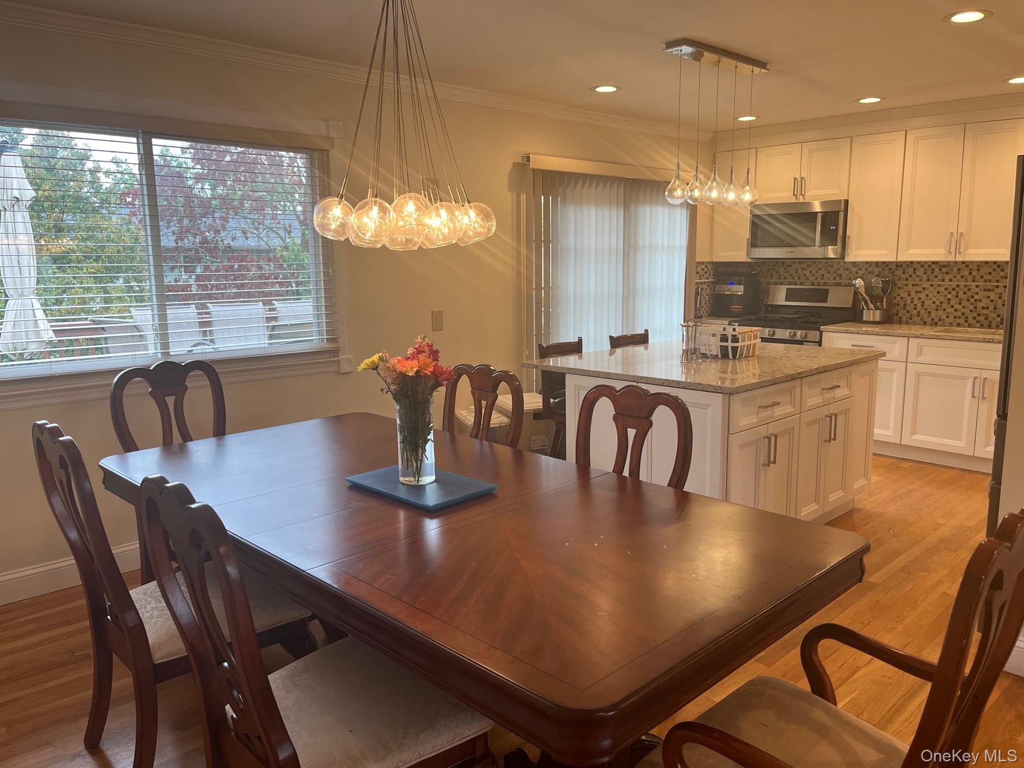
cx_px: 512
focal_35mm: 26
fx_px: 769
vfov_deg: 53.1
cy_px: 384
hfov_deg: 67.3
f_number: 1.6
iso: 80
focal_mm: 5.1
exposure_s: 1/120
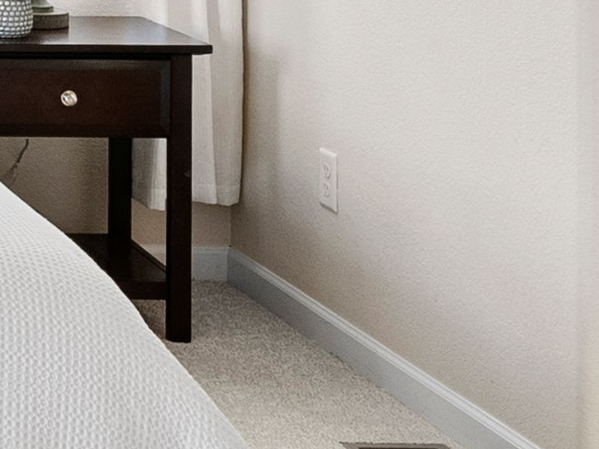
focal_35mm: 104
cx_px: -550
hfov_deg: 15.6
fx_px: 1799
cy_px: -201
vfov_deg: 13.5
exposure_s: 1/6
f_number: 9
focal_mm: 17
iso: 640
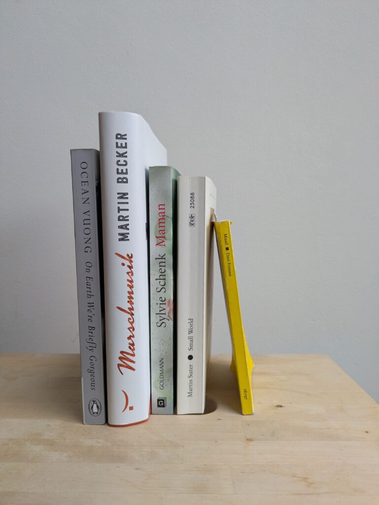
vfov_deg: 69.4
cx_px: 190
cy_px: 252
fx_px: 365
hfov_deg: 54.9
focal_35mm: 25
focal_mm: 5.43
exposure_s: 1/100
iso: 383
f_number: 1.89
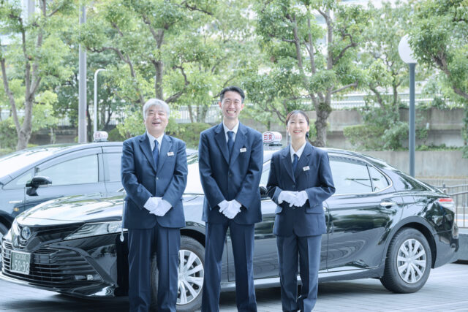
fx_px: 884
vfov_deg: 20.0
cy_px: 156
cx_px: 234
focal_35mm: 68
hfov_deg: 29.6
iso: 400
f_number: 5
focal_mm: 68
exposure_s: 1/160
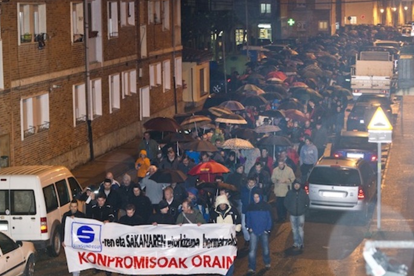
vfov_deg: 18.4
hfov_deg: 27.3
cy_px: 143
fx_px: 851
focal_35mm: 74
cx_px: 205
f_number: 3.2
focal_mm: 70
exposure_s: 1/60
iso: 1000
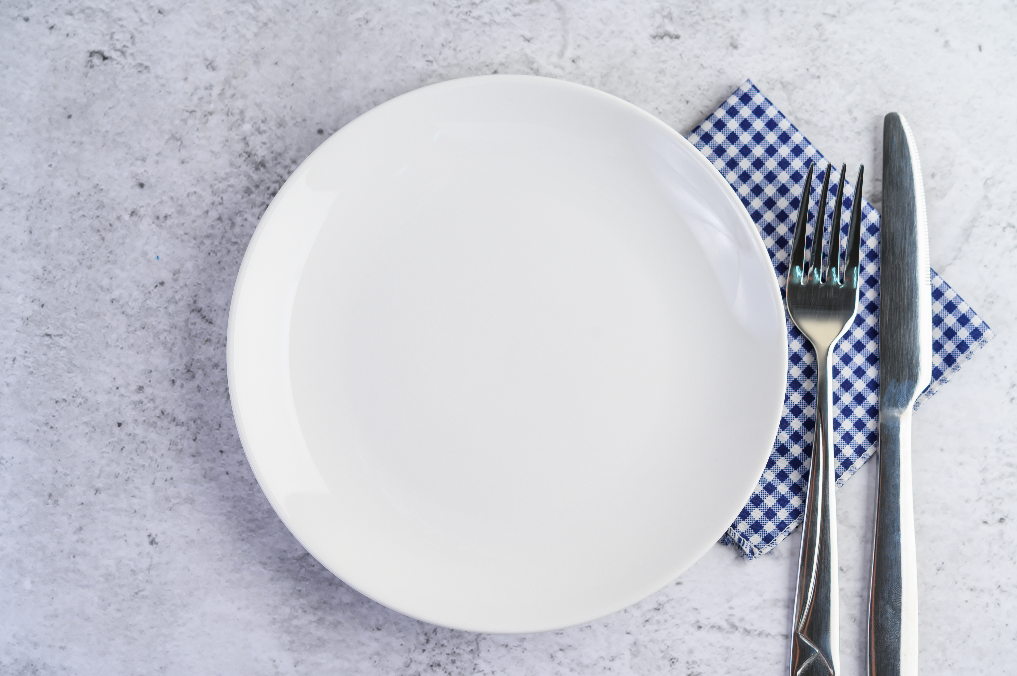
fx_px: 1694
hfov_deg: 33.4
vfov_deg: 22.6
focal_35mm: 60
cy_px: 338
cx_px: 508
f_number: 6.3
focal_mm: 60
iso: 100
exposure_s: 1/125
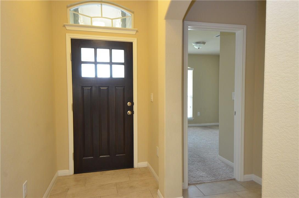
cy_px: 99
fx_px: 199
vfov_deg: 52.9
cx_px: 150
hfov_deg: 73.9
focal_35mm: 24
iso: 1250
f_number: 5.6
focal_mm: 16
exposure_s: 1/30
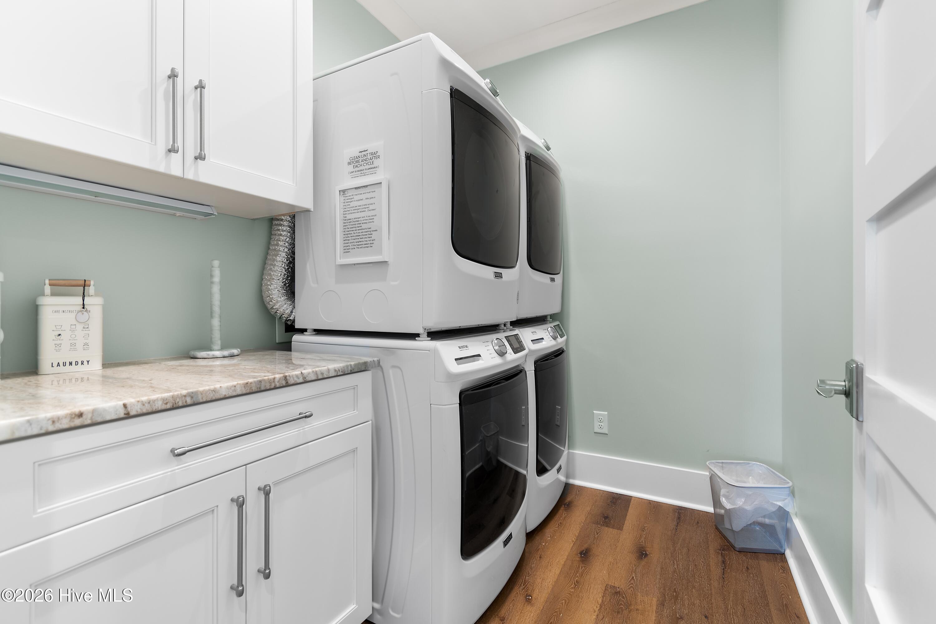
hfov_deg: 100.4
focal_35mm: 15
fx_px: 390
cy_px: 312
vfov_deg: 77.3
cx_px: 468
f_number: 4.5
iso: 100
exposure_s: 1/3
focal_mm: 10
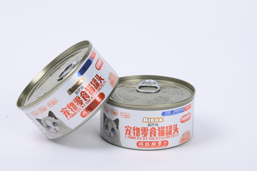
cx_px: 109
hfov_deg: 14.8
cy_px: 84
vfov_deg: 9.9
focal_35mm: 139
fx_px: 992
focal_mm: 120
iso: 100
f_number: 11
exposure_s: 1/125
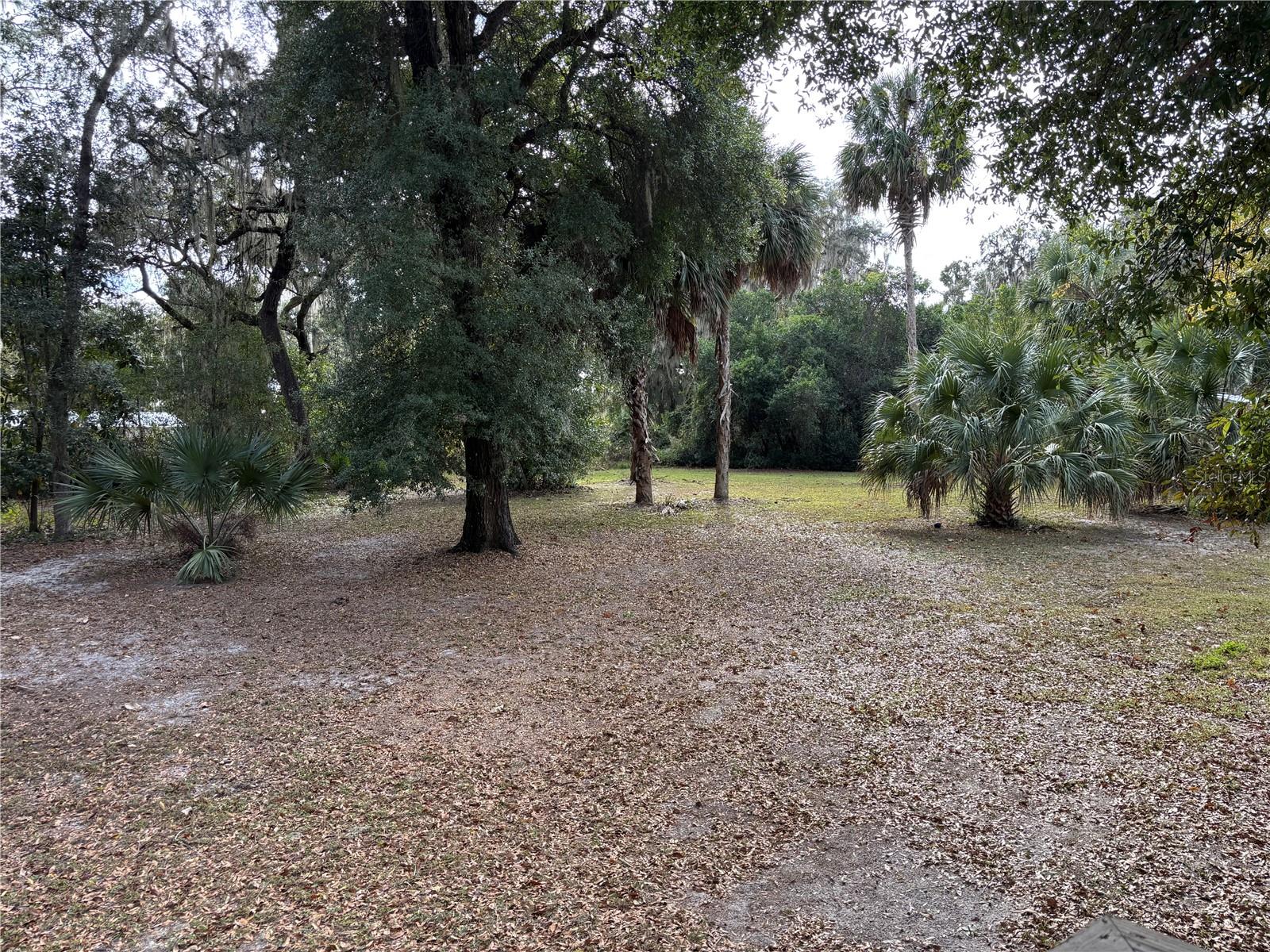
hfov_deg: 67.3
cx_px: 635
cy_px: 476
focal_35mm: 26
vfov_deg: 53.1
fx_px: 954
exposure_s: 1/390
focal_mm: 5.96
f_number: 1.6
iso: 50
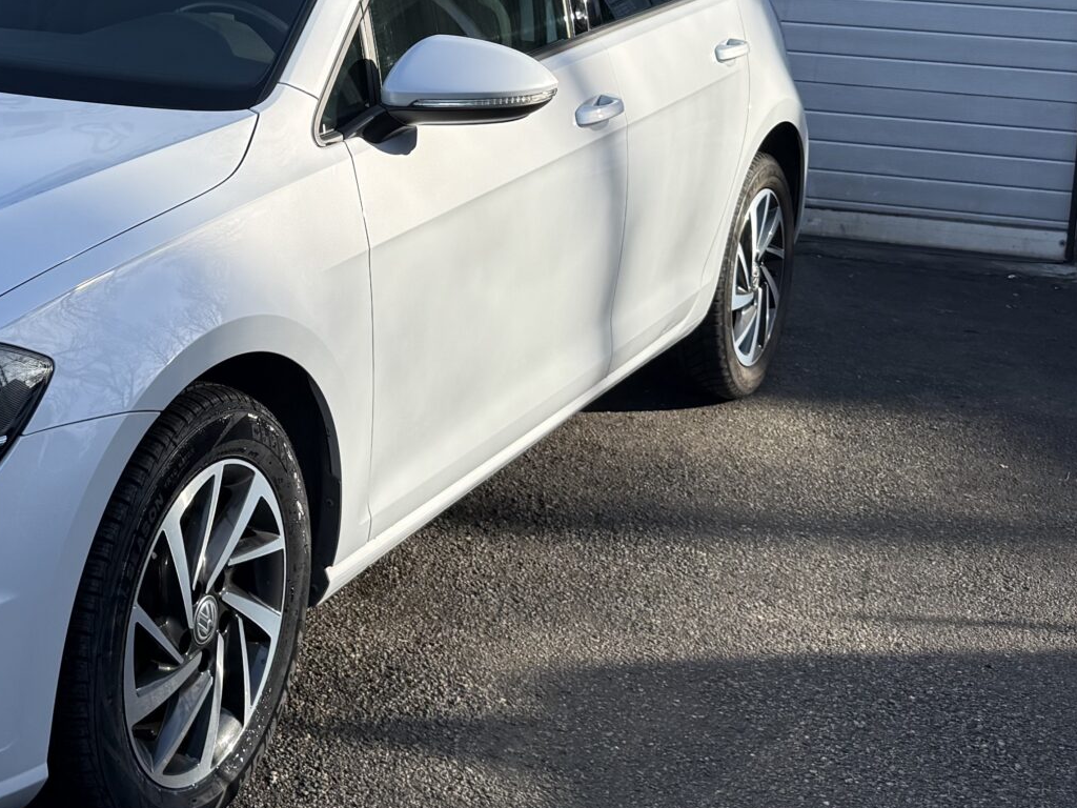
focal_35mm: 60
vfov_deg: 23.5
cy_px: 15
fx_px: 1867
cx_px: -14
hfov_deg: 29.9
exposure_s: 1/1437
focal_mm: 6.76
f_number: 1.78
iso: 80
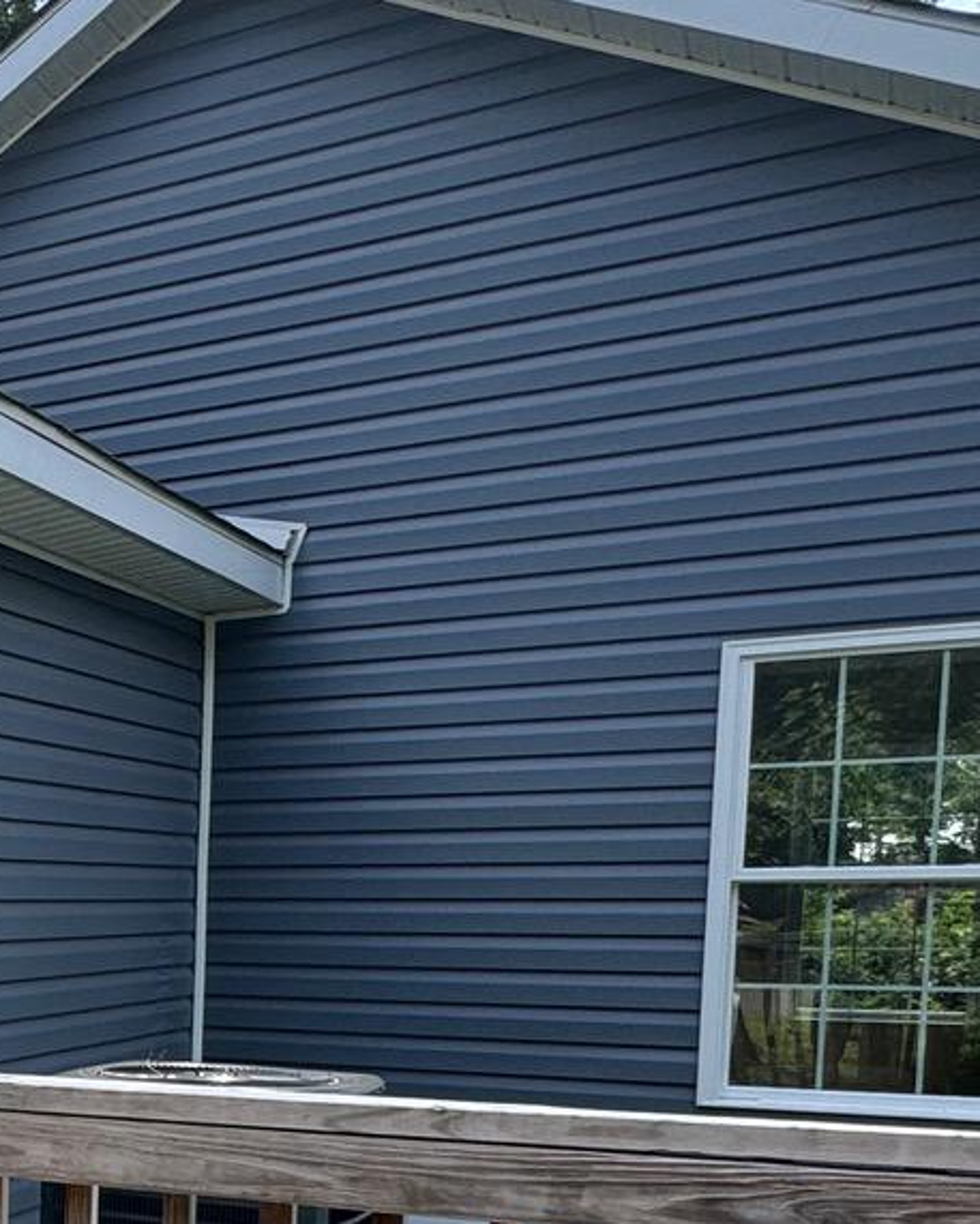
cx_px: -564
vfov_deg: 36.1
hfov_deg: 23.4
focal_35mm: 49
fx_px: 1776
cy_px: 1061
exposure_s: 1/238
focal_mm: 2.22
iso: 40
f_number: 2.2
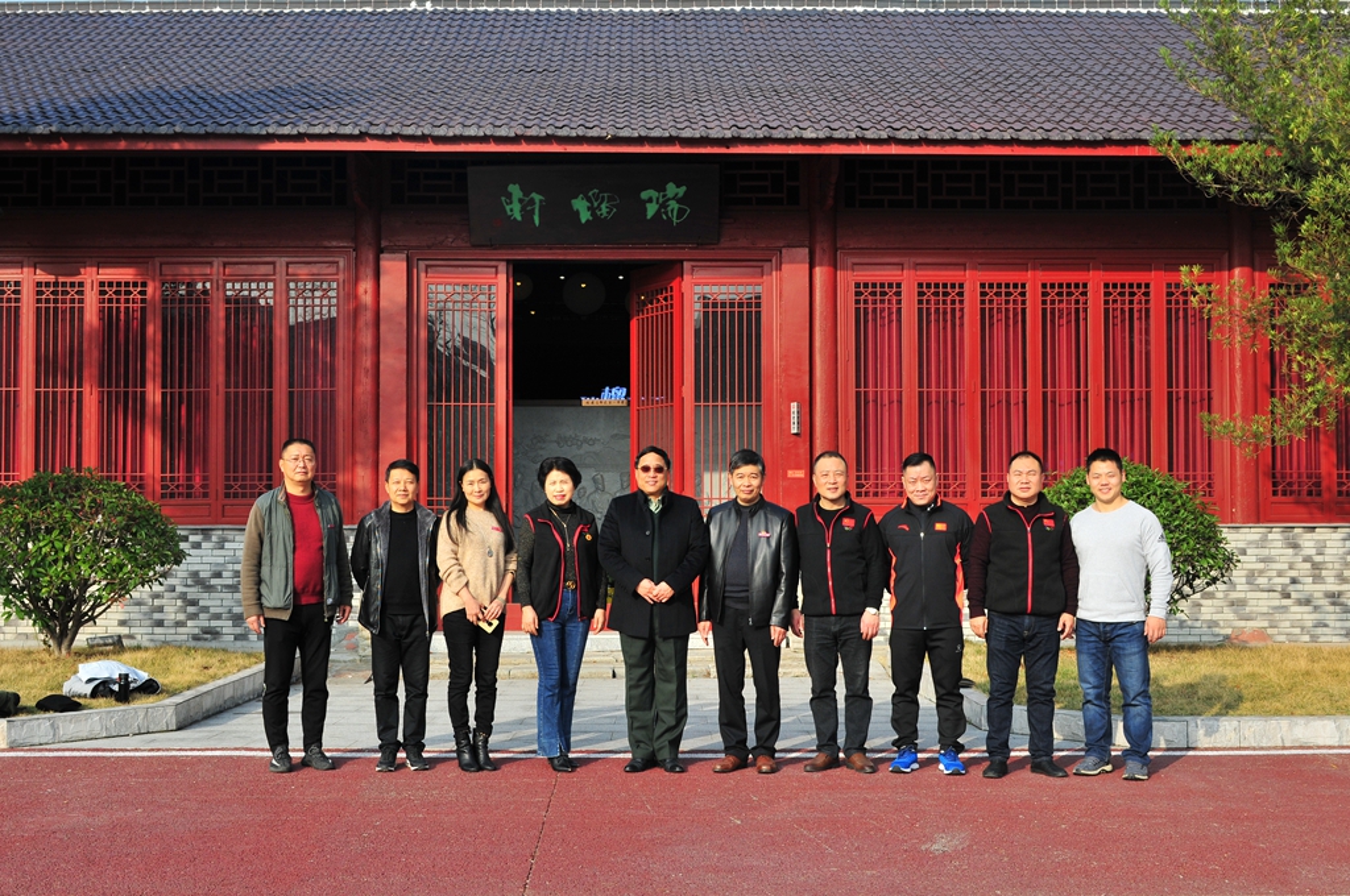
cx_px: 675
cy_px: 448
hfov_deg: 45.0
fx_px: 1629
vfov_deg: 30.8
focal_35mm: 44
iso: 200
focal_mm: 29
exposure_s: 1/400
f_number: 8
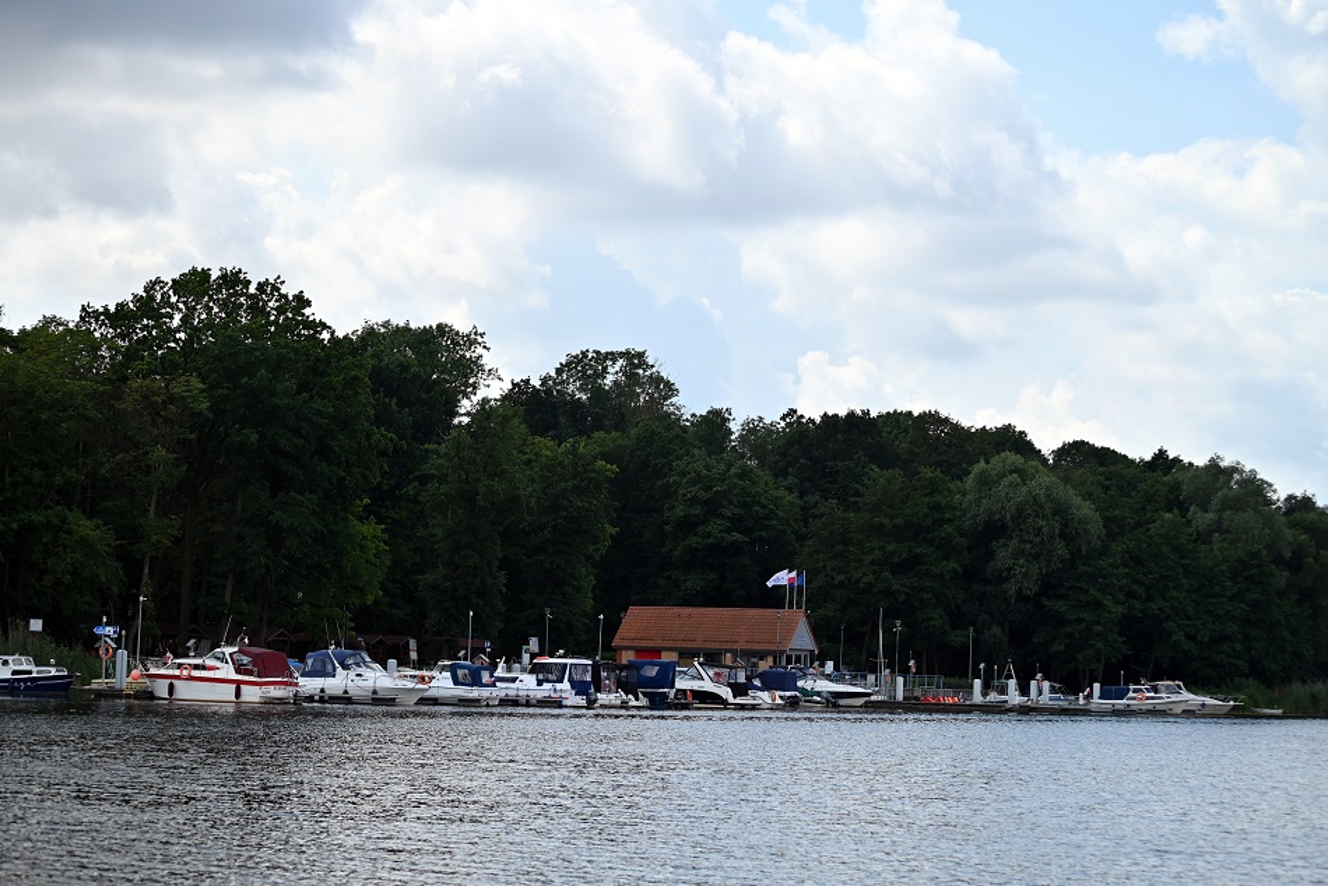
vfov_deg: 16.7
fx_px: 3026
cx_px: 664
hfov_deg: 24.8
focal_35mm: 82
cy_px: 443
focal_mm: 82
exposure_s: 1/1250
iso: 200
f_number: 5.6
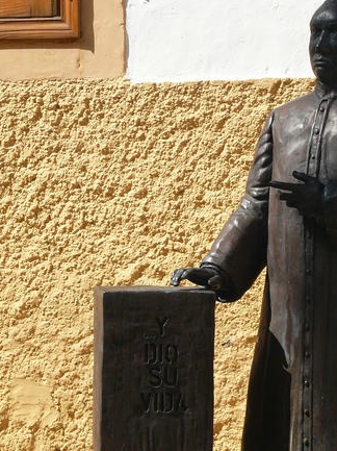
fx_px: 2275
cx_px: 214
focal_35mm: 175
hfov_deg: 8.5
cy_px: 326
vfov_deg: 11.3
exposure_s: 1/250
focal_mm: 21.3
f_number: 4.5
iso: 100
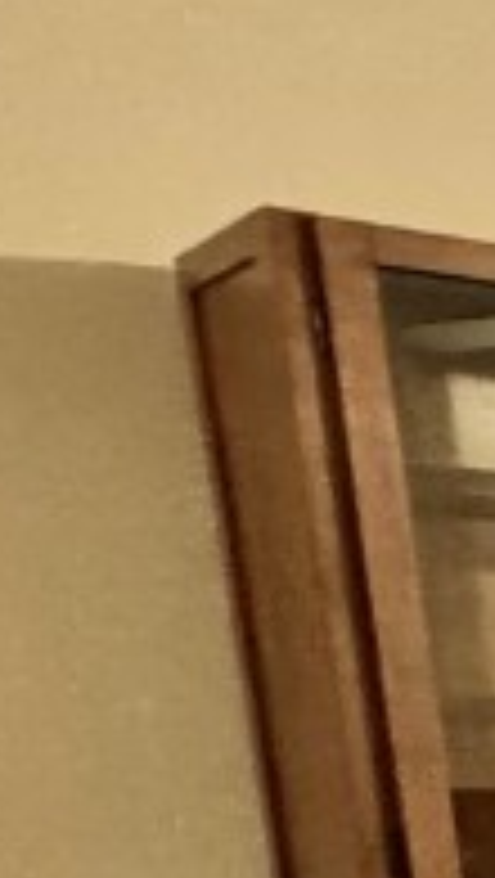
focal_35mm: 80
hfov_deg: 7.6
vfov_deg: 24.3
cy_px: 1022
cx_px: 2128
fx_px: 1863
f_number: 2.2
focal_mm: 2.22
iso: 800
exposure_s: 1/60
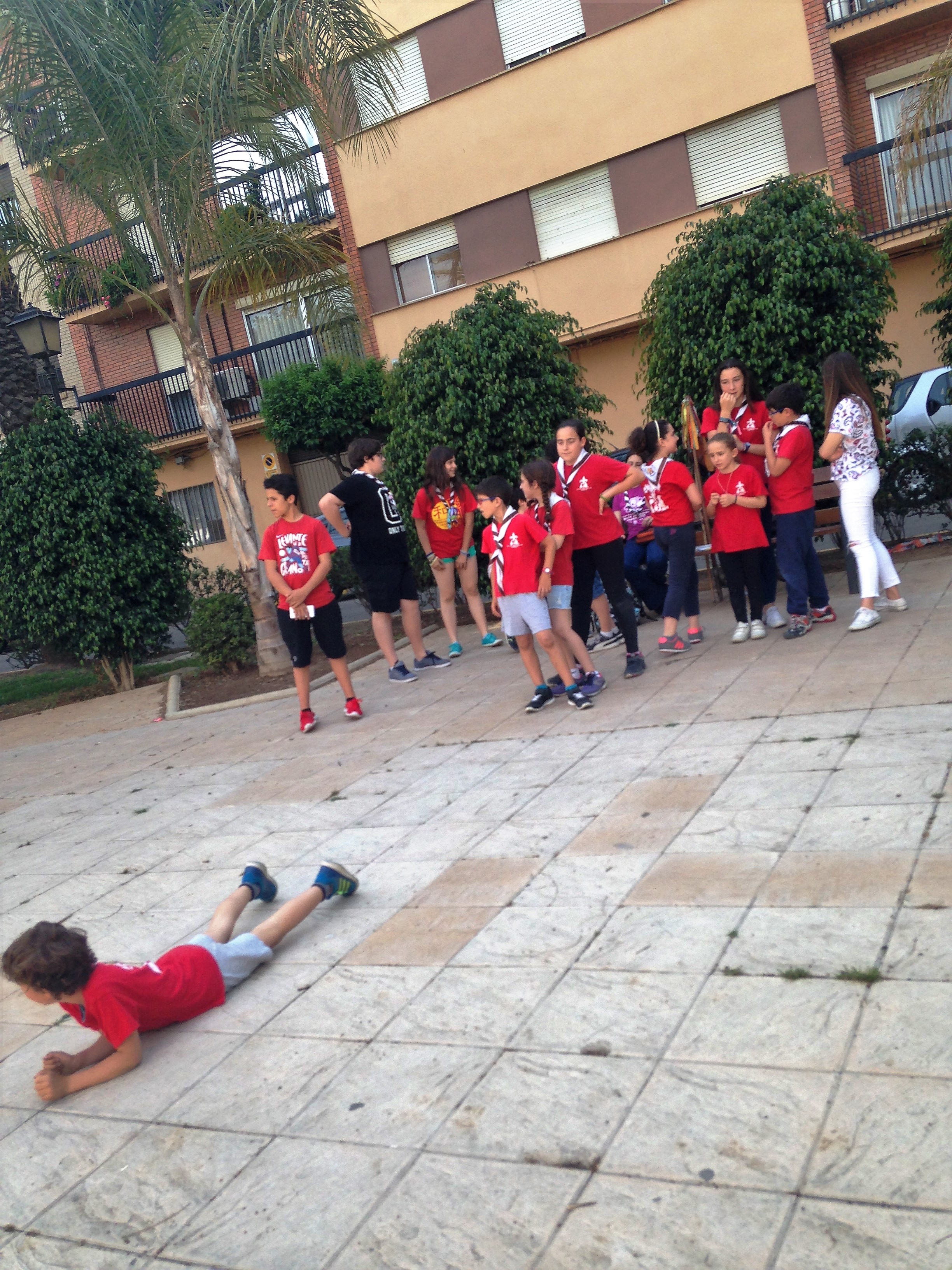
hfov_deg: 42.9
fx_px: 1210
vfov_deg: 55.4
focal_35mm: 33
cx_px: 476
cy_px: 635
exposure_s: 1/319
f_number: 2.4
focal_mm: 4.12
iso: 50
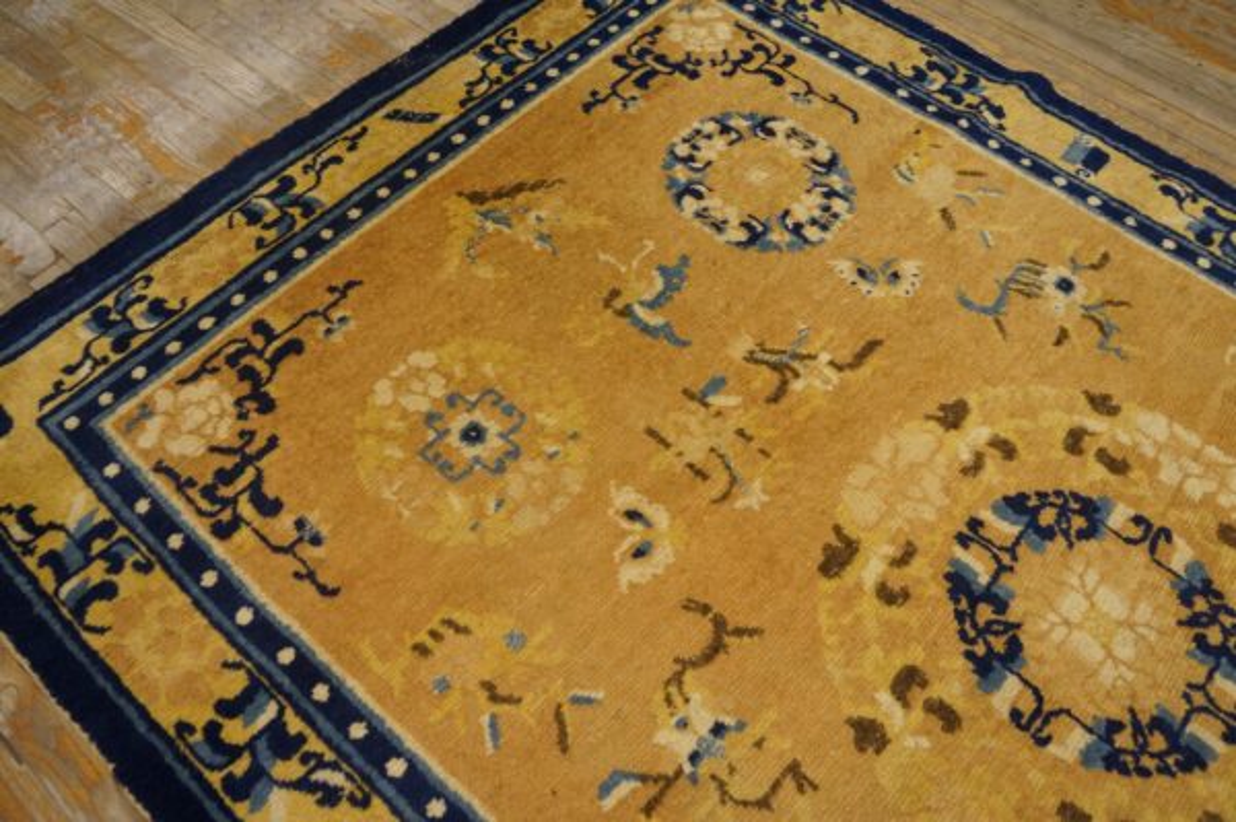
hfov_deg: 67.4
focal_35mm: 27
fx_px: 926
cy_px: 411
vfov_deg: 47.9
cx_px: 618
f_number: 4
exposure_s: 1/60
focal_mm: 18
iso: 640
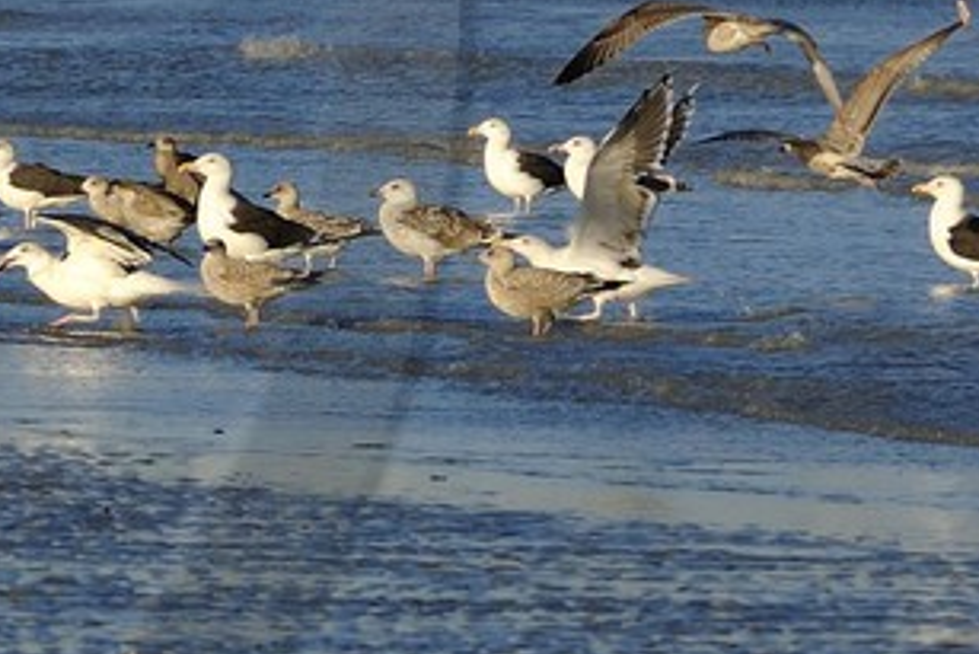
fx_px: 28321
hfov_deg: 2.0
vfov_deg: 1.3
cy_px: -26
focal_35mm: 1041
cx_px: -858
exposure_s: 1/500
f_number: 9
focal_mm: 200
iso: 200
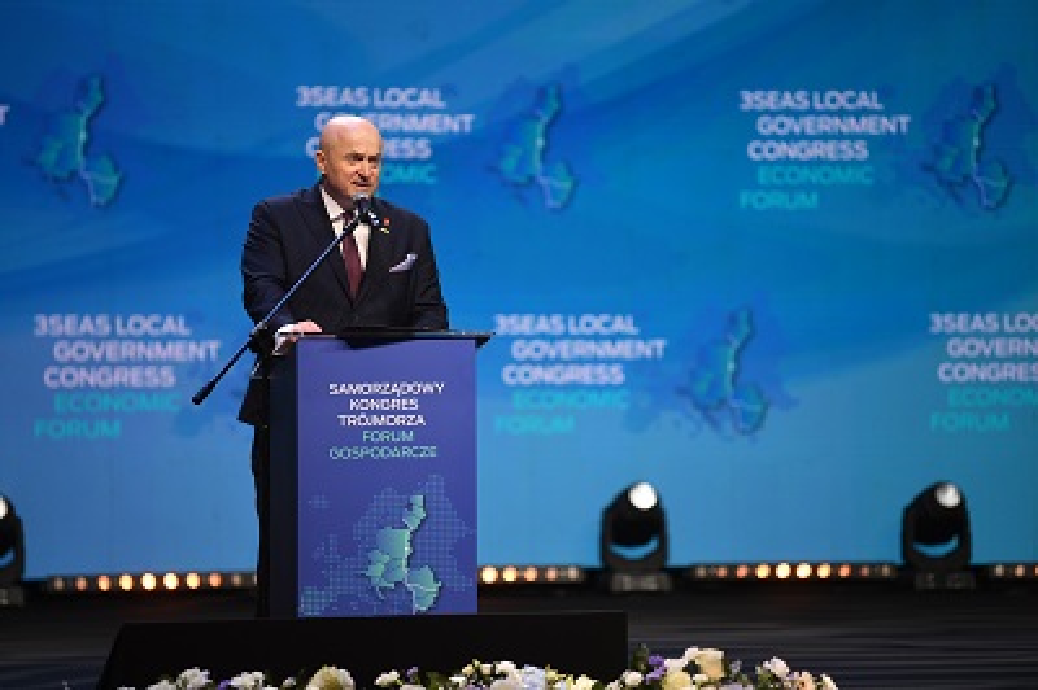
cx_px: 519
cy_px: 345
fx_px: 5042
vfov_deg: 7.8
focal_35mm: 175
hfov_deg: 11.8
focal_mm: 175
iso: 500
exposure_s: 1/100
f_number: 2.8
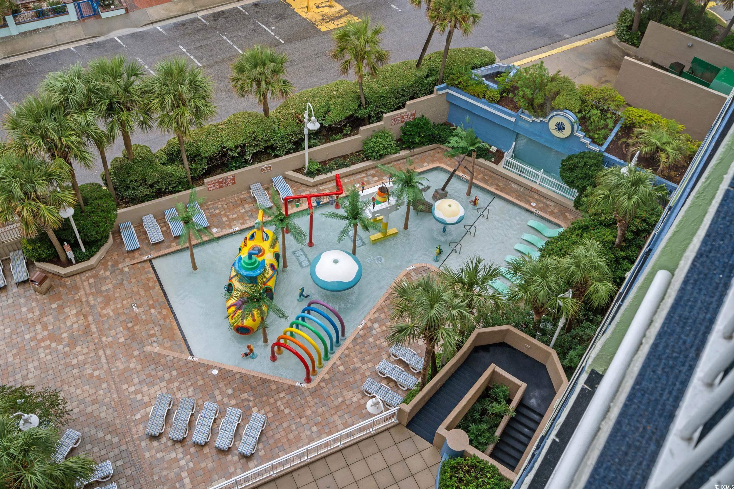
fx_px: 714
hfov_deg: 54.4
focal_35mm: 35
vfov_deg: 37.9
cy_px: 244
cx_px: 367
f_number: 8
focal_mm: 35
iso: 250
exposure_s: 1/60
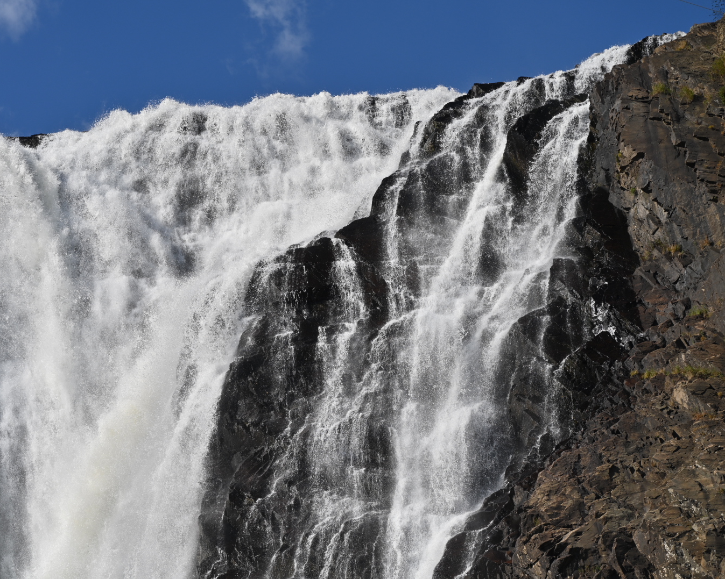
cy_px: 290
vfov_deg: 14.7
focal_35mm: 105
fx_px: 2253
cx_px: 299
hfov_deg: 18.3
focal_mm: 93
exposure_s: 1/2000
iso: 100
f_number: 5
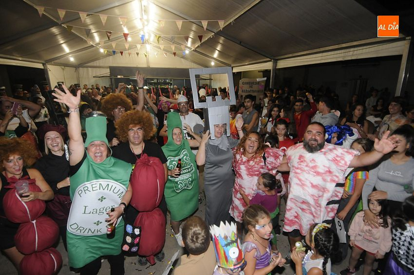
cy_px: 138
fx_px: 207
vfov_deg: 67.3
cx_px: 207
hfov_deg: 90.1
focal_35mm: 18
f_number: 4.5
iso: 1250
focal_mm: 12
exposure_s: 1/40
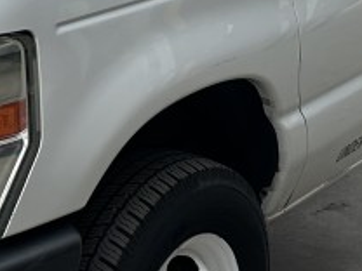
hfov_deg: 16.7
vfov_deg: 12.3
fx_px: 1234
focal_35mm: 118
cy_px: -33
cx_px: 136
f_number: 1.78
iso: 80
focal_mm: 6.86
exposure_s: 1/4348
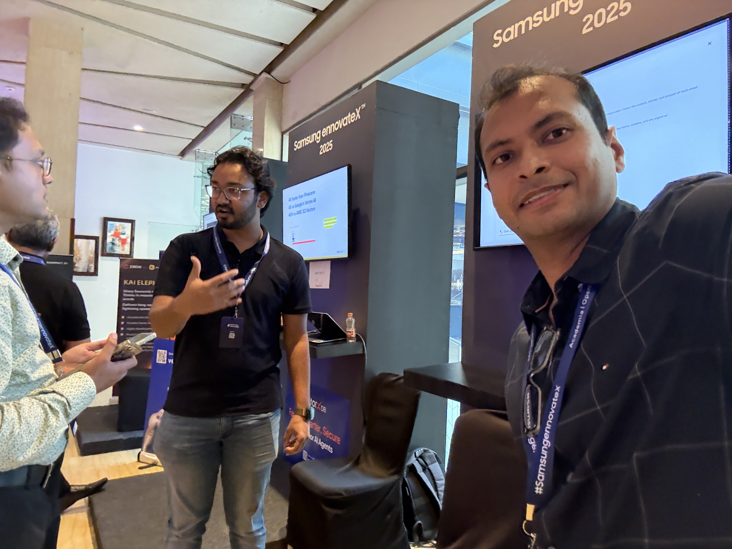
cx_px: 366
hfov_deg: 73.9
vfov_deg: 58.9
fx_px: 486
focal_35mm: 23
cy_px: 274
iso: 320
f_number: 1.9
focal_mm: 2.69
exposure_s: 1/25
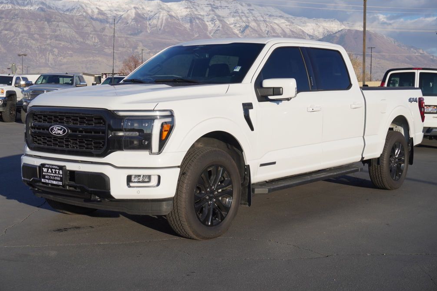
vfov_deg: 27.5
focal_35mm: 49
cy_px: 144
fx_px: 595
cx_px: 215
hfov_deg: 40.3
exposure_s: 1/320
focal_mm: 32
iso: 100
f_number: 7.1
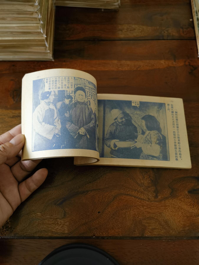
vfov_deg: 65.3
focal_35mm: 27
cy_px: 132
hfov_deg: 51.4
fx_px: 207
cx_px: 100
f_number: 1.9
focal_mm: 6.67
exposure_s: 1/50
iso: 250
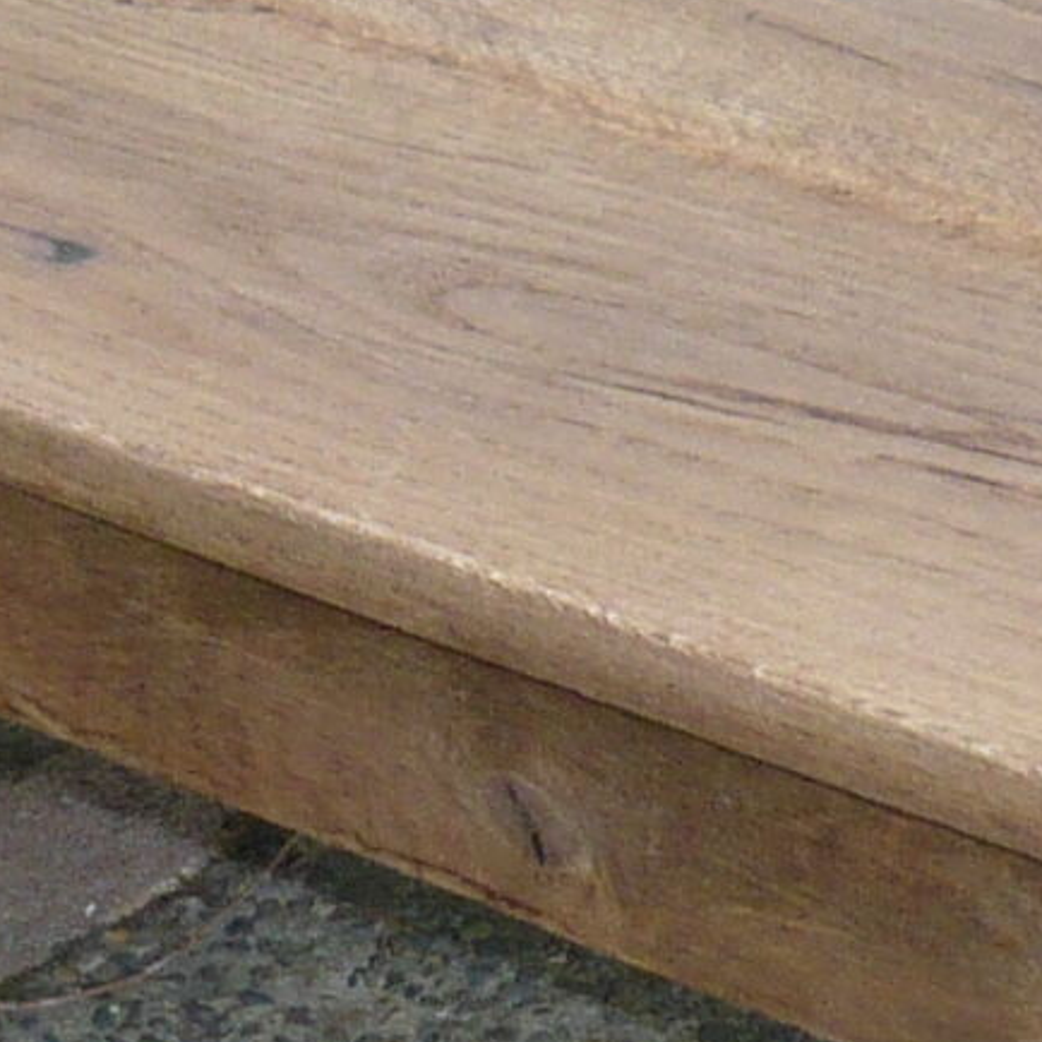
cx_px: 355
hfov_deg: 8.7
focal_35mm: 200
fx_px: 6811
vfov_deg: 8.7
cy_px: 617
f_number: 3
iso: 100
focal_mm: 5.2
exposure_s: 1/160
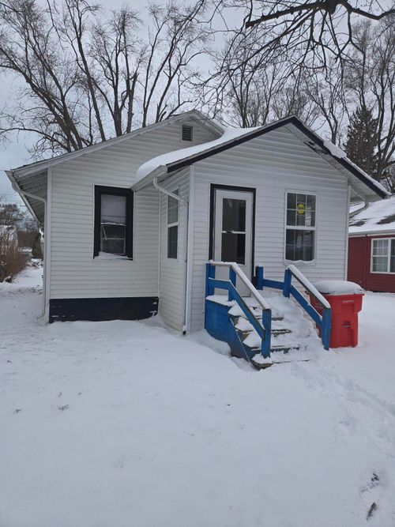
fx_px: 350
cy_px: 264
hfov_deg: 58.9
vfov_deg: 73.9
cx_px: 198
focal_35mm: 23
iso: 25
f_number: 1.8
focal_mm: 5.4
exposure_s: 1/1978
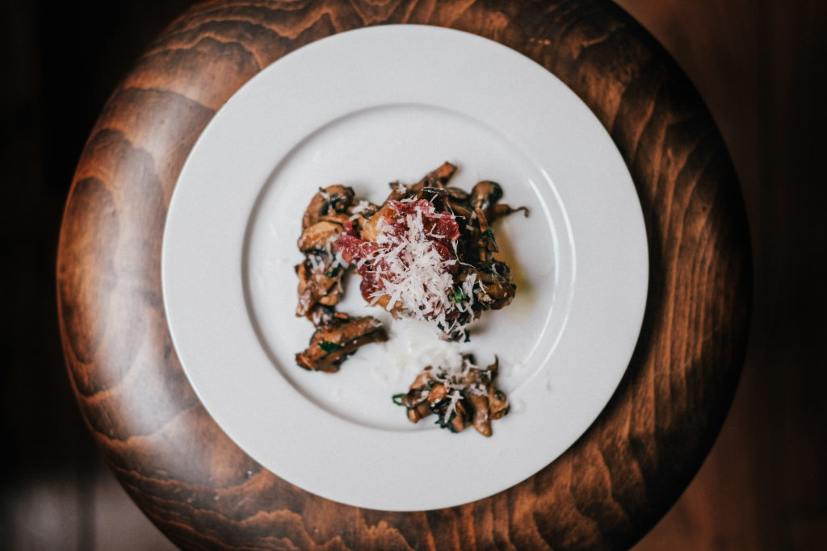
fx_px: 1218
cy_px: 276
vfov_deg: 25.5
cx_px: 414
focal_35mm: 53
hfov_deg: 37.5
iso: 320
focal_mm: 35
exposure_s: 1/125
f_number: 2
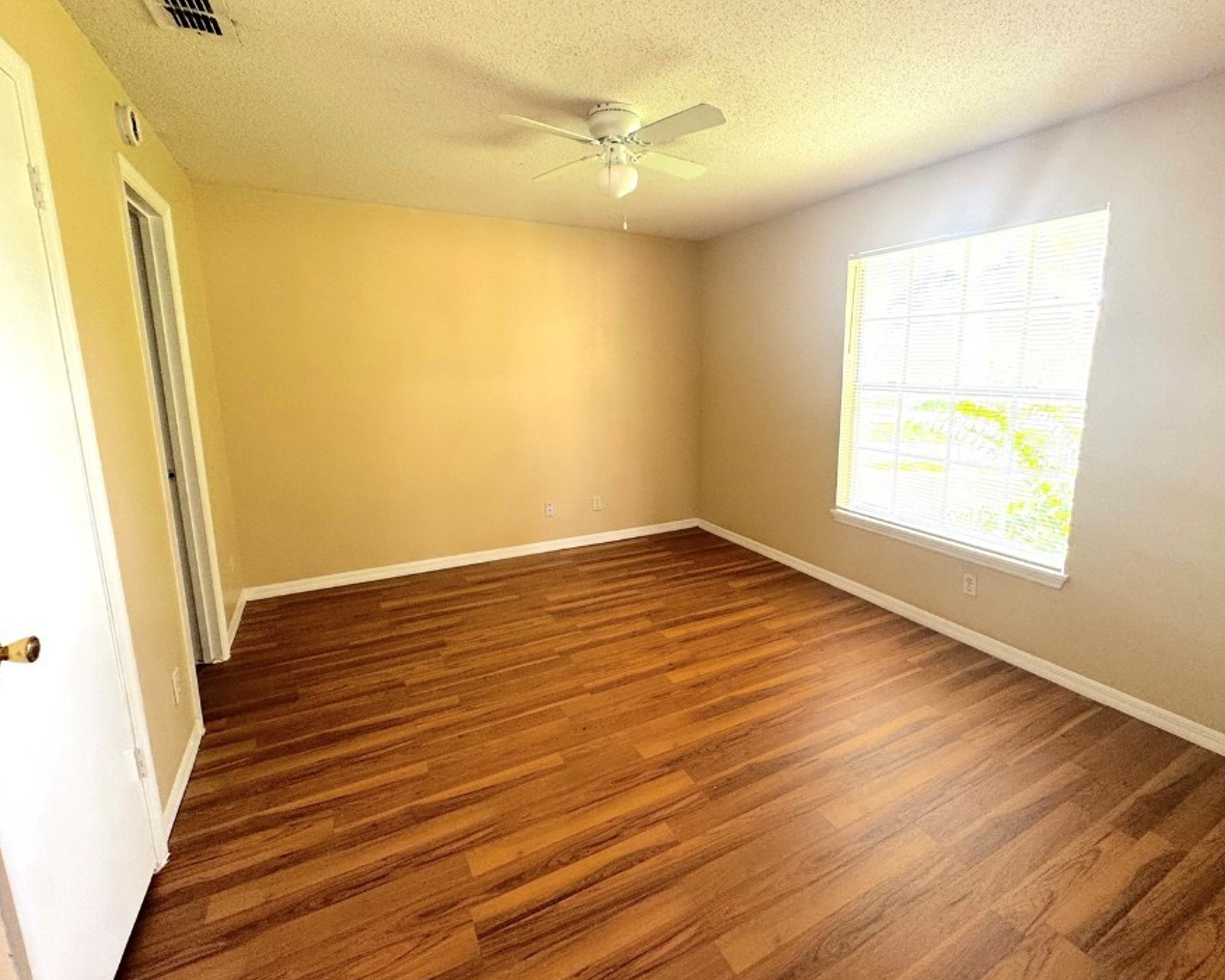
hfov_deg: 93.0
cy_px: 468
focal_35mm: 16
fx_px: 580
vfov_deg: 80.3
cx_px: 652
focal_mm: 2.22
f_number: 2.2
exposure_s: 1/99
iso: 160
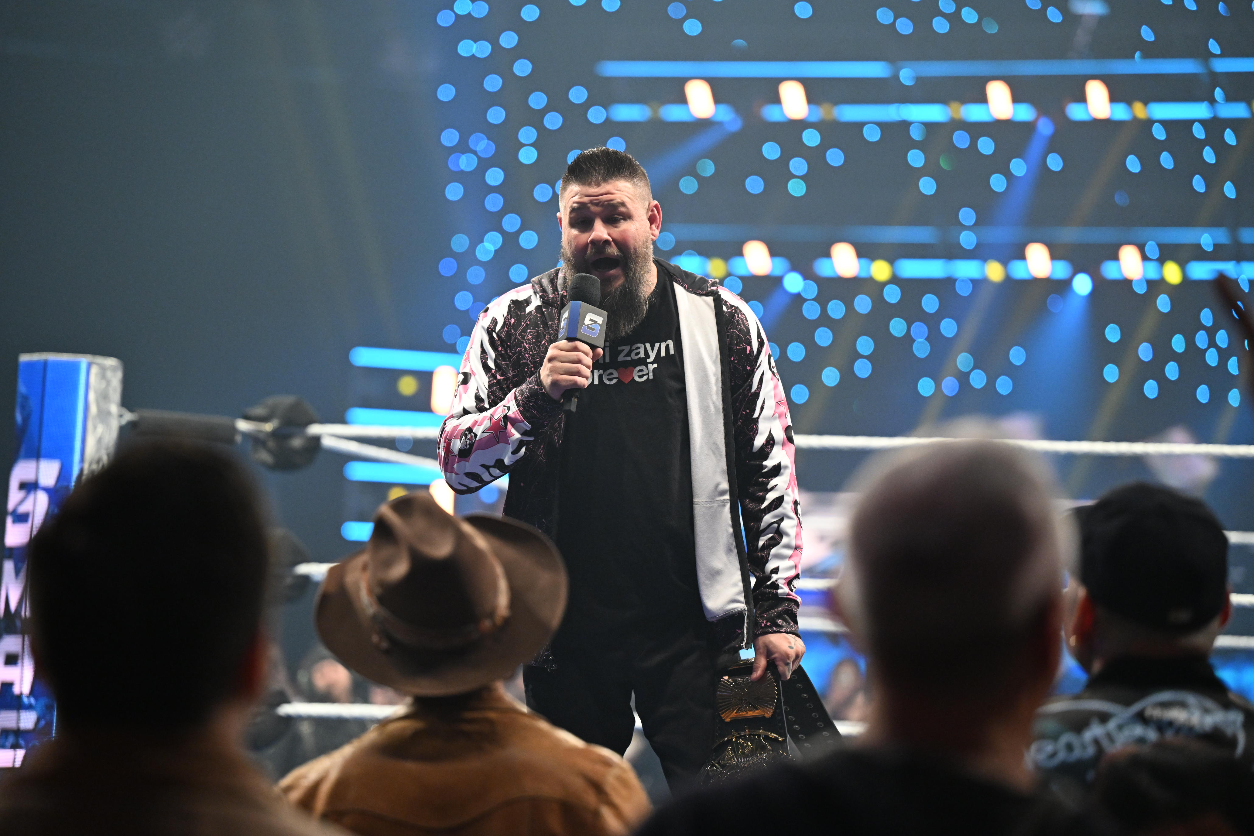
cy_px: 418
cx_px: 627
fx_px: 4180
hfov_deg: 17.1
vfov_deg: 11.4
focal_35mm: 120
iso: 4000
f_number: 2.8
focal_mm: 120
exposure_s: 1/400
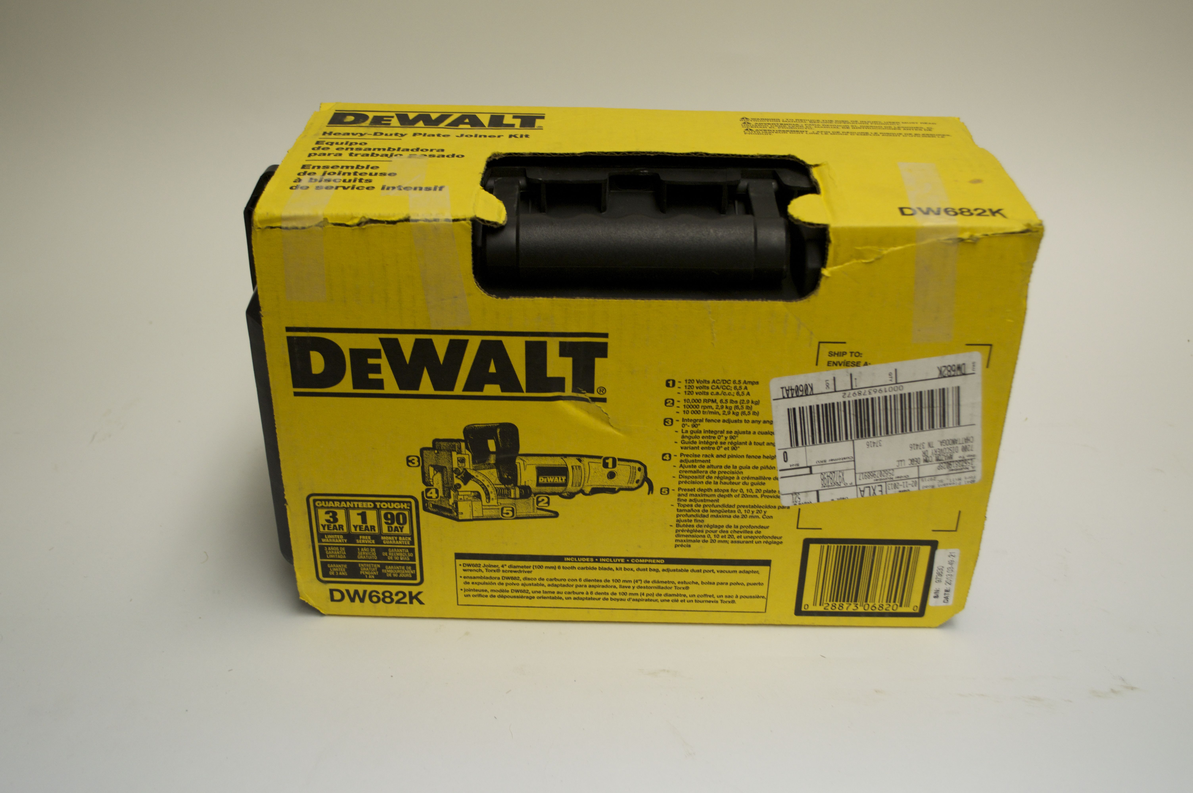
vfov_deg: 34.1
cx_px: 596
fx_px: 1291
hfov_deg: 49.6
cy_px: 396
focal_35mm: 39
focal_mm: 26
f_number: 4.5
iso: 400
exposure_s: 1/80
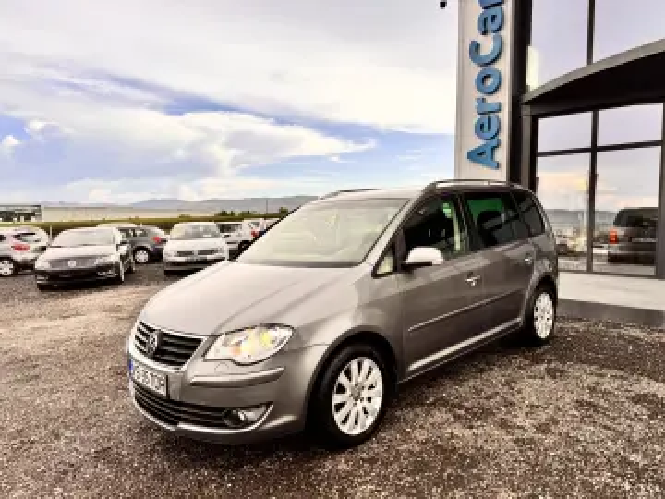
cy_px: 250
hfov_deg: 71.6
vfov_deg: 56.8
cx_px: 332
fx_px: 461
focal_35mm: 24
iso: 80
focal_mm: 6.76
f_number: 1.78
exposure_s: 1/3802
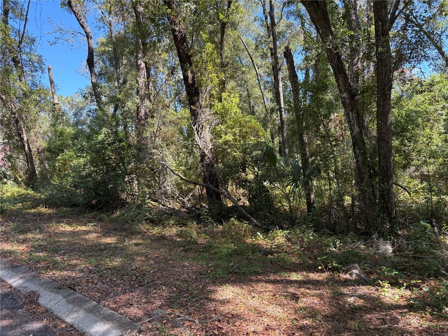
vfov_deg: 53.1
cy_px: 168
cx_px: 224
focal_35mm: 26
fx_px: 336
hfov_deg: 67.3
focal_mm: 5.96
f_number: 1.6
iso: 64
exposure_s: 1/373
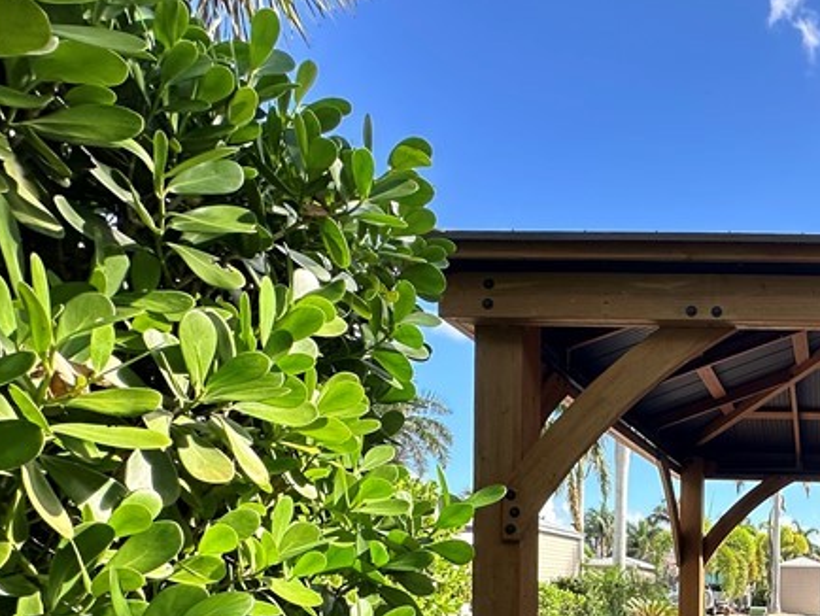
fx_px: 782
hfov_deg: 46.1
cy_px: 593
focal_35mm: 33
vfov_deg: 38.8
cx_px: 826
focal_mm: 2.22
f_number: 2.2
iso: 40
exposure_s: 1/473
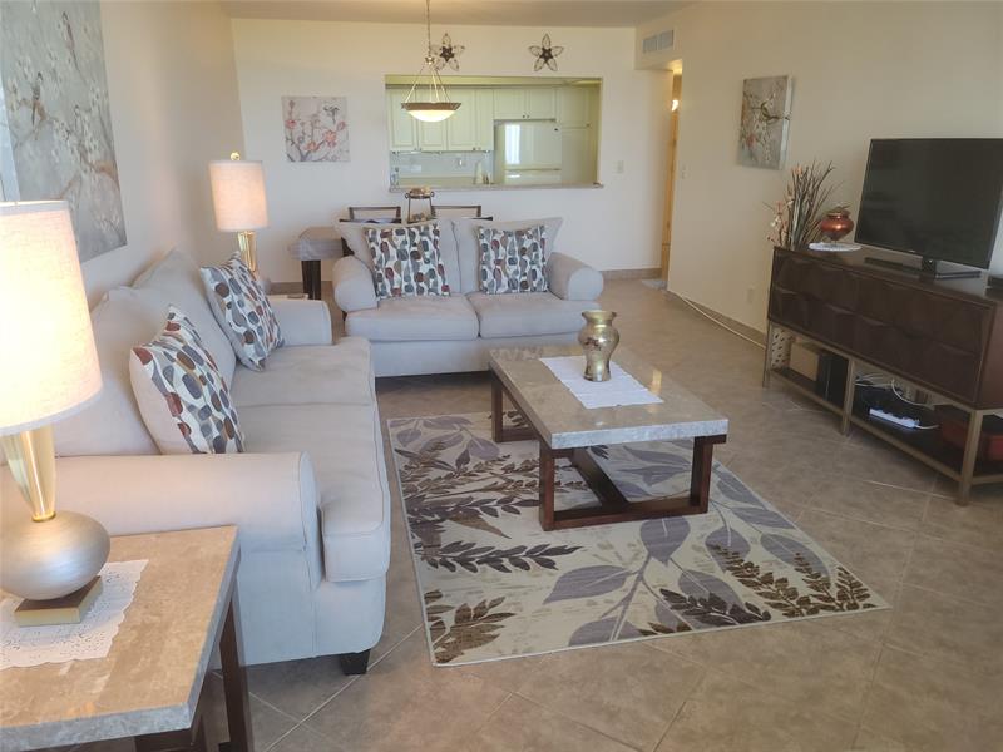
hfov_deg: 67.3
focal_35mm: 26
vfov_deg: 53.1
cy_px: 376
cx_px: 502
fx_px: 753
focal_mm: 5.4
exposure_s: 1/60
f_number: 1.8
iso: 64
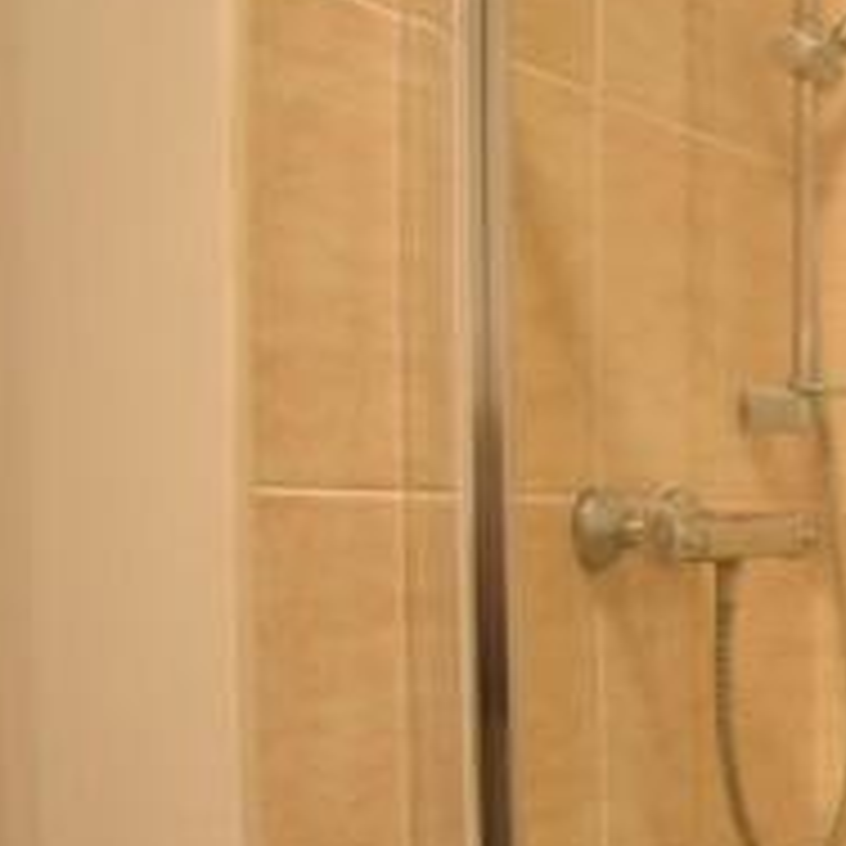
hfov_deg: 18.1
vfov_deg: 21.3
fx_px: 2212
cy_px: 704
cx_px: 1431
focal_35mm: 80
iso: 640
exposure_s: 1/30
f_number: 3.5
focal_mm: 18
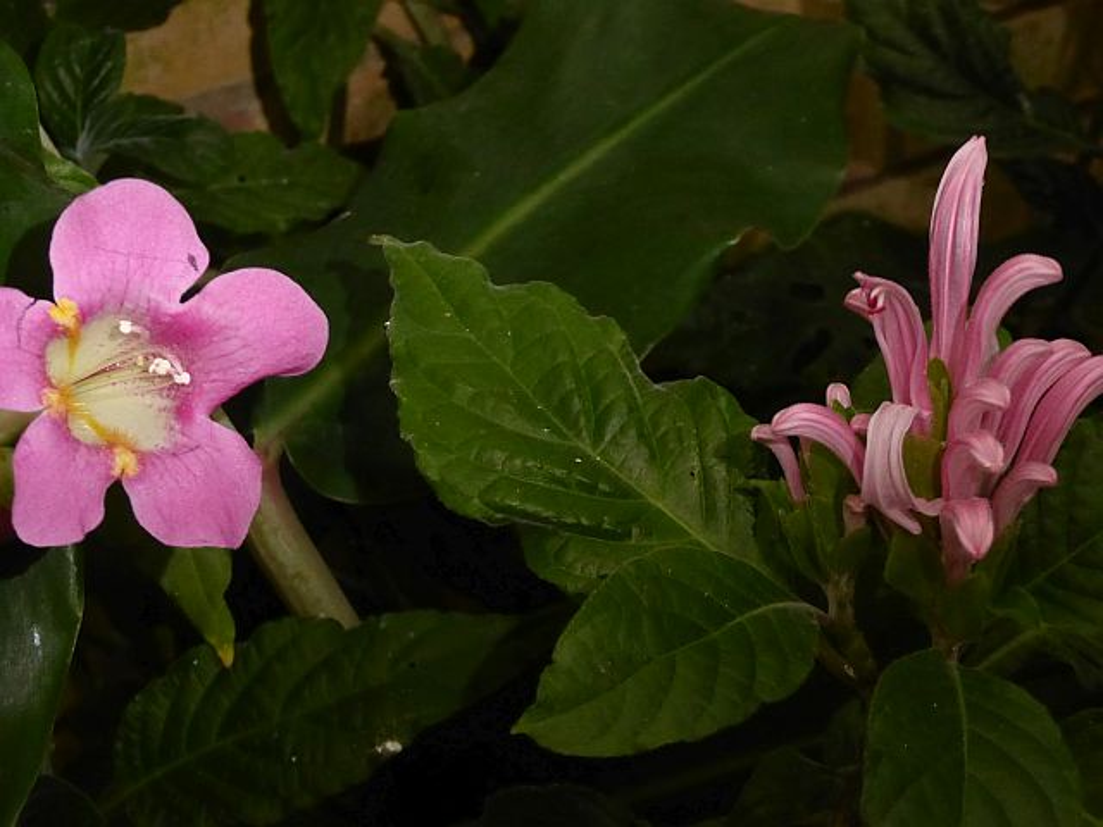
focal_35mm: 57
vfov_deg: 25.7
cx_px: 552
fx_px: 1816
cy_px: 414
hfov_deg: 33.8
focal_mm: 9.6
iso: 800
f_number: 4.1
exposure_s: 1/60
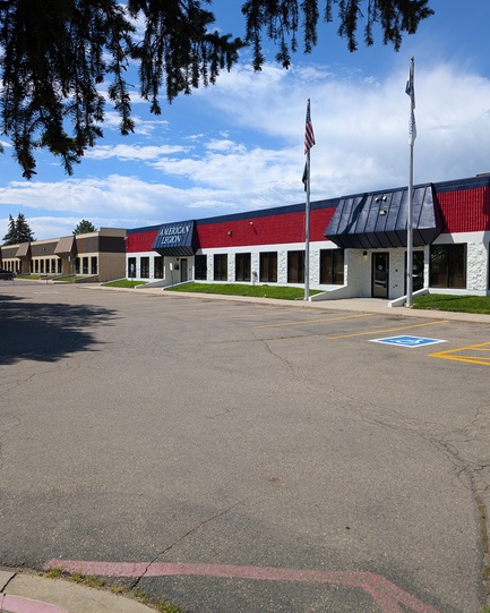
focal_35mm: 26
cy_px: 276
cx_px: 247
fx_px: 471
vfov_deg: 65.9
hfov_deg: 54.9
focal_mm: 6.9
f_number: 1.68
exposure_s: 1/1484
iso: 22
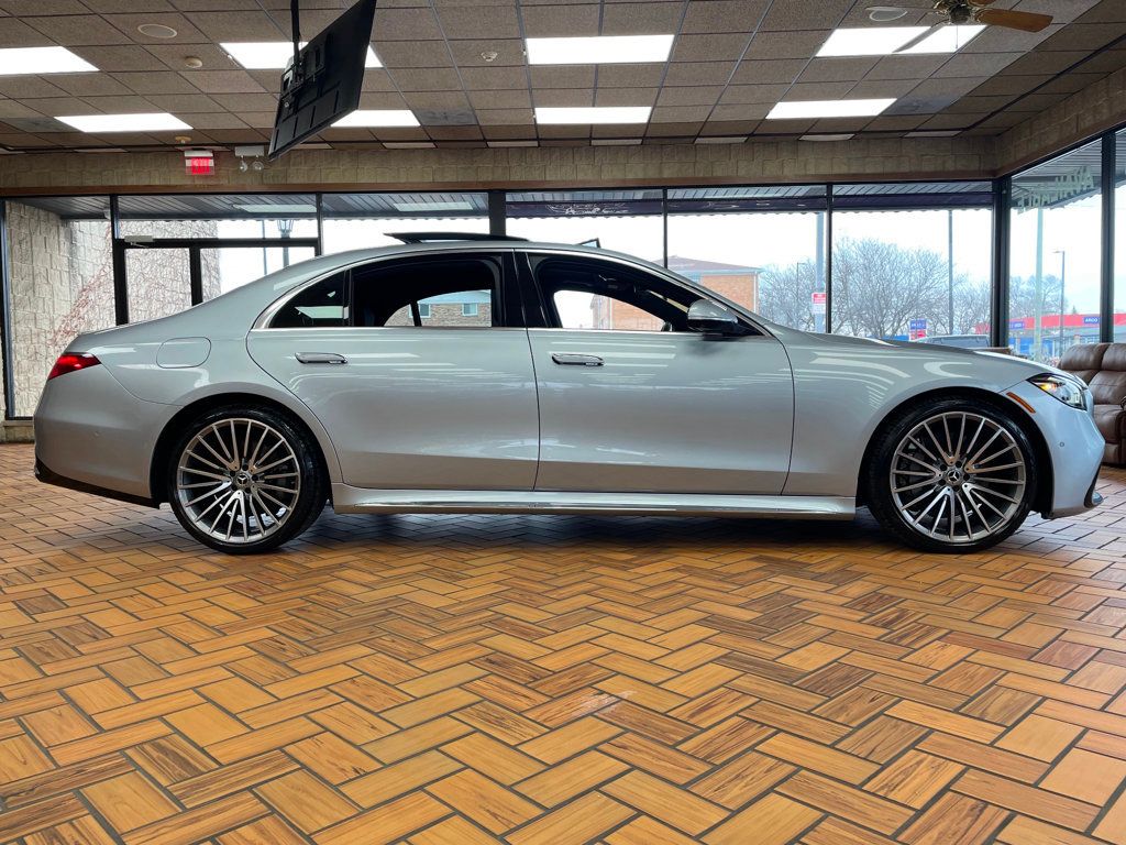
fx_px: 846
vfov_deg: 53.1
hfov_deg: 67.3
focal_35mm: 26
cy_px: 422
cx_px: 563
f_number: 1.6
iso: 40
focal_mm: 4.2
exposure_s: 1/120
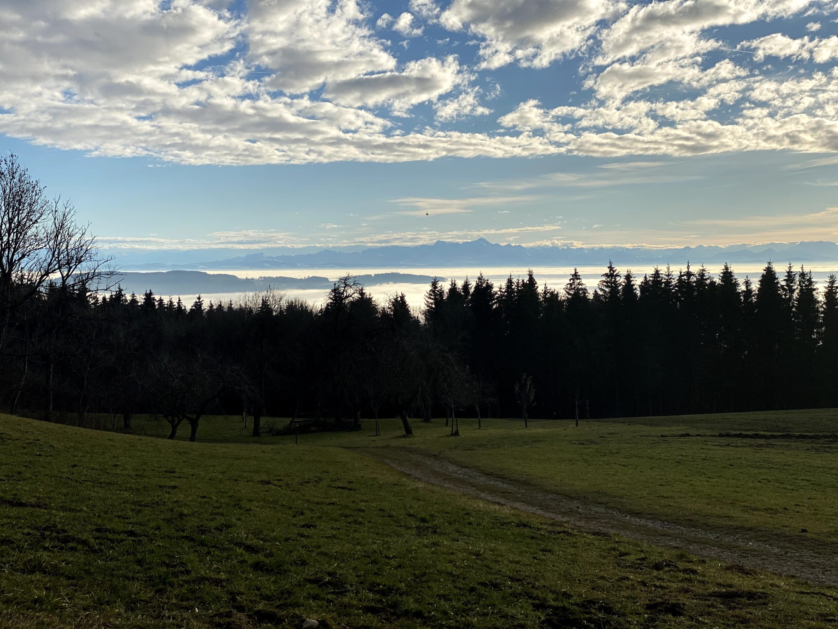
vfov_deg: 28.0
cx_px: 419
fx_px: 1259
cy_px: 314
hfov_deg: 36.8
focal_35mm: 52
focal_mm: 6
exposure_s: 1/4348
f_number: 2
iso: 20
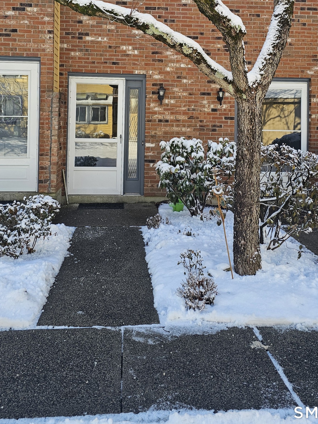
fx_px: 417
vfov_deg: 51.9
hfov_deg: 41.8
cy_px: 111
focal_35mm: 34
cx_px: 154
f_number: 1.7
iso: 20
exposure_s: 1/369
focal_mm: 6.3
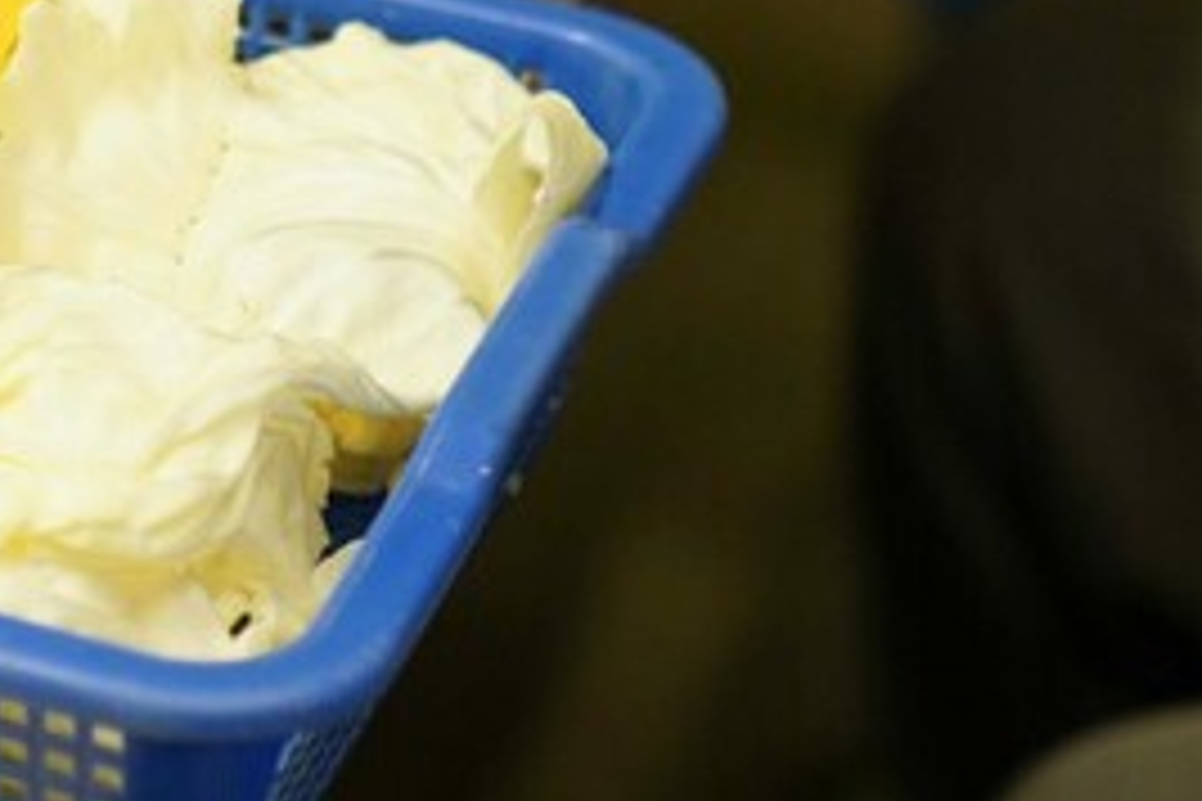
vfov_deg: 6.1
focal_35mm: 223
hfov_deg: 9.0
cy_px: -369
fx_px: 7445
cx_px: -689
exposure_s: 1/80
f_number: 2.8
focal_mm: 70
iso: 1250
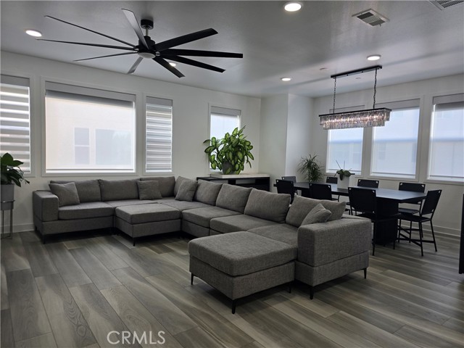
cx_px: 232
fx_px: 308
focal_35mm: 23
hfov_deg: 73.9
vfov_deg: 58.9
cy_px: 174
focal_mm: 6.3
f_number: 1.7
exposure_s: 1/120
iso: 40
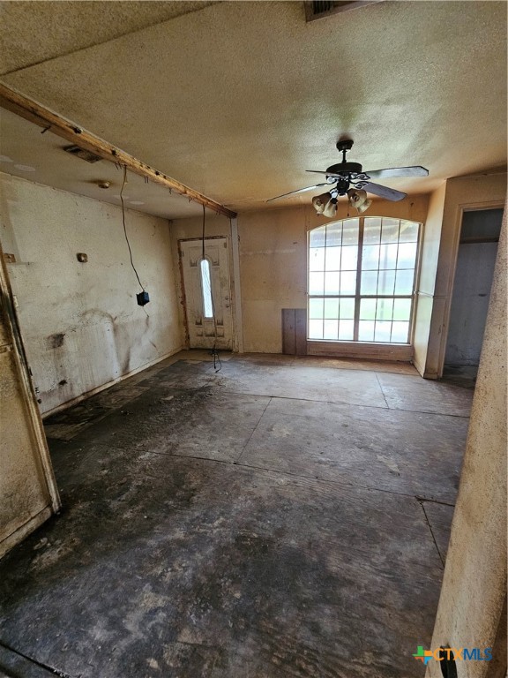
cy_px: 339
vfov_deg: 106.2
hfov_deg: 89.9
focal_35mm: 13
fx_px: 254
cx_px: 254
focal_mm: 2.2
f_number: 2.2
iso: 400
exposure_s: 1/30
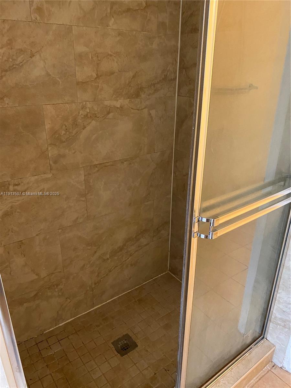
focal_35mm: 26
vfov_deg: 67.3
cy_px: 194
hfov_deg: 53.1
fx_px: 291
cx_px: 146
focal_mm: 4.25
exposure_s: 1/40
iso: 500
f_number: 1.8
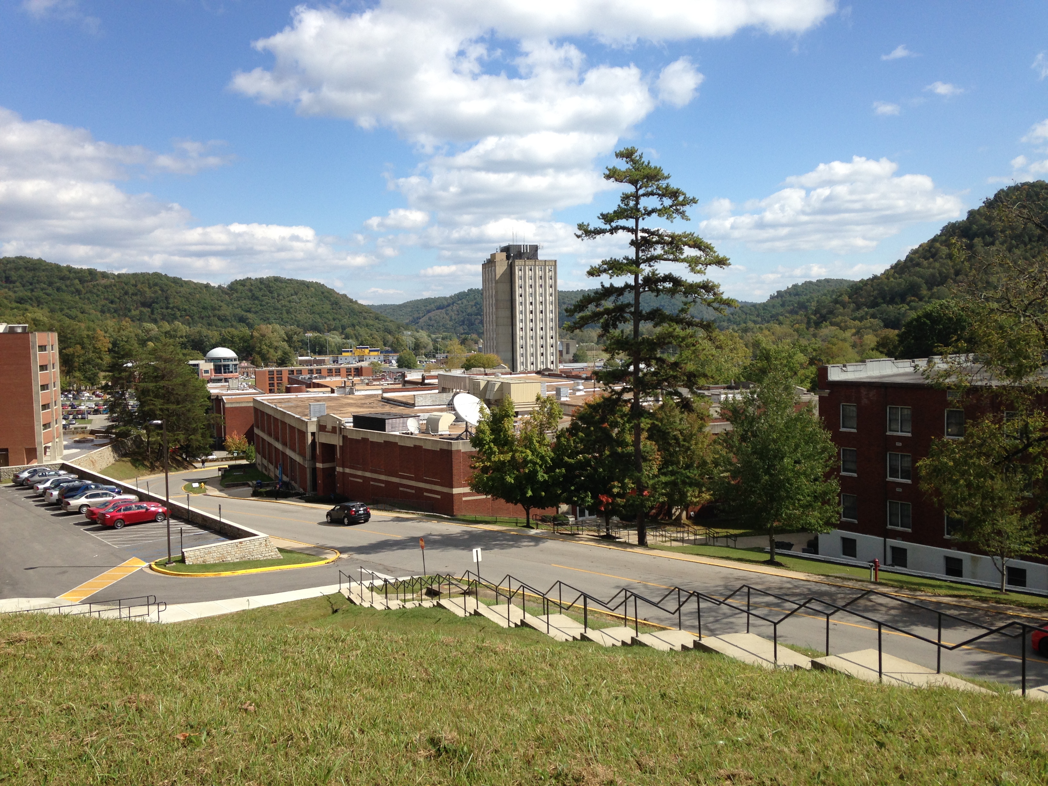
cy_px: 393
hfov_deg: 55.4
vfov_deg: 42.9
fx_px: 999
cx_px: 524
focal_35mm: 33
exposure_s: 1/1550
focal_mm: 4.12
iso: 50
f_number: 2.4
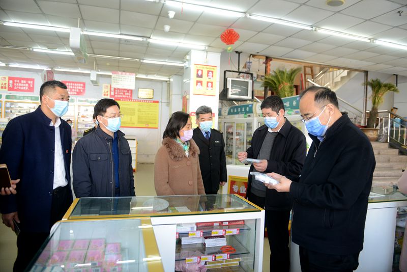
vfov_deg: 53.2
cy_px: 136
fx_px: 271
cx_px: 204
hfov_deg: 73.7
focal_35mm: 24
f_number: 2.8
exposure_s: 1/125
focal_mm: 24
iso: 720
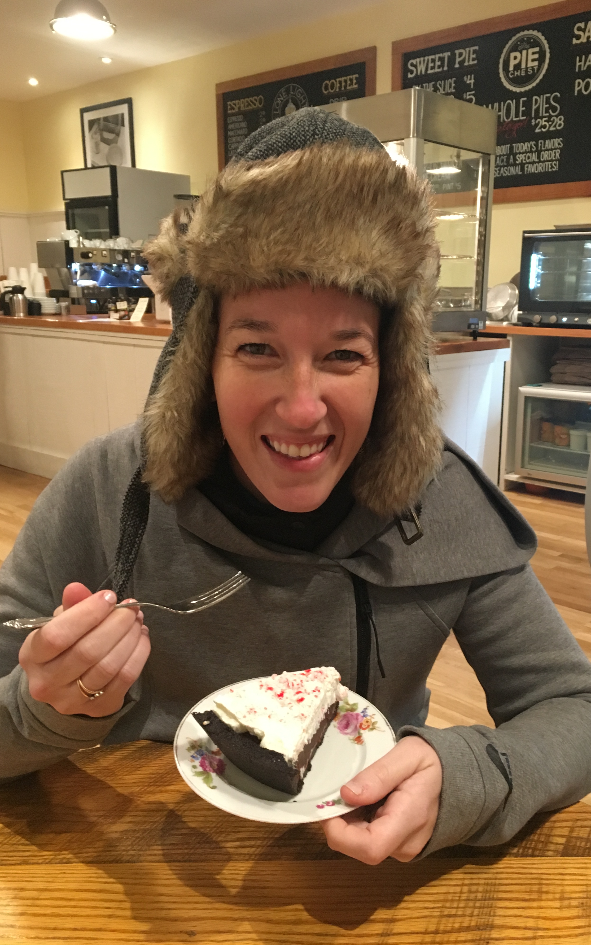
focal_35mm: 31
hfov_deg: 40.5
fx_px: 799
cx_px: 343
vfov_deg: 61.2
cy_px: 475
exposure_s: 1/20
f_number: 2.2
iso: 200
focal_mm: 4.15
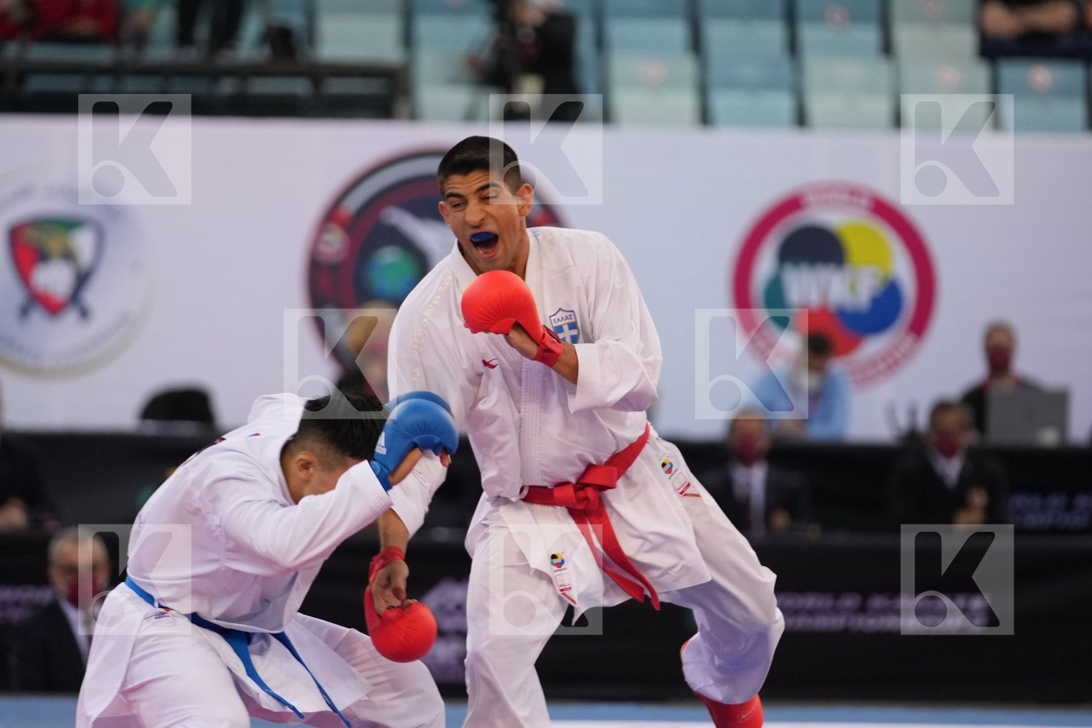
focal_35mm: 267
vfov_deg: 5.1
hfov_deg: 7.7
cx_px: 546
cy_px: 364
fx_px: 8098
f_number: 2.8
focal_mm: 178
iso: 2000
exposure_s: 1/1000
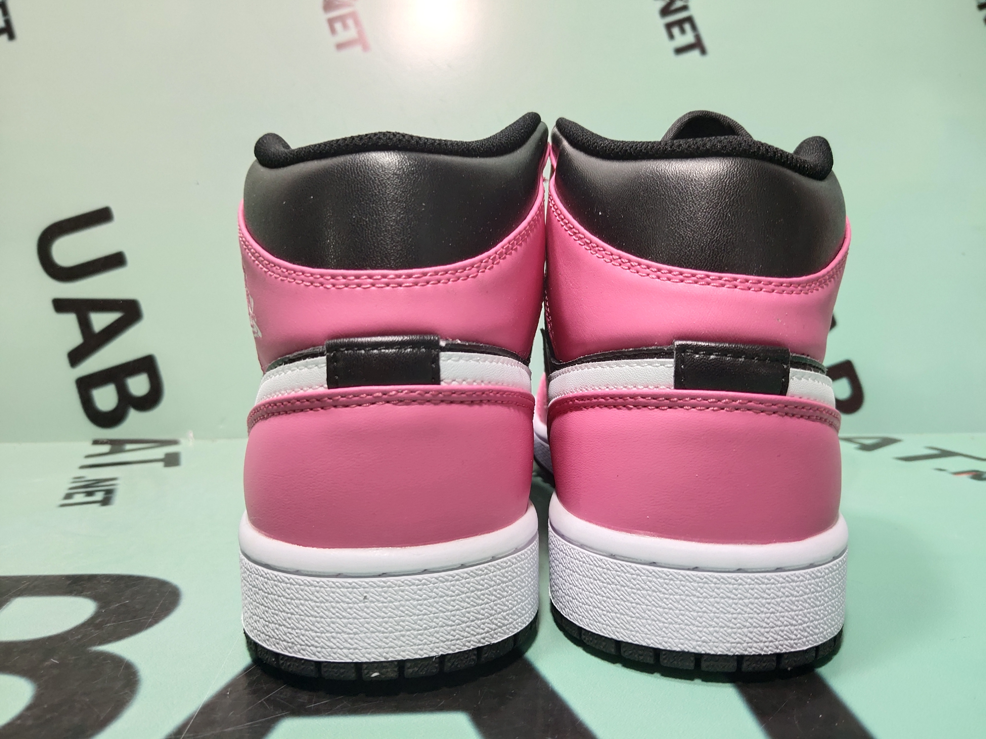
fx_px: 855
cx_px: 493
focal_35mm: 30
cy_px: 370
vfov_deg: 46.8
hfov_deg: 60.0
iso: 50
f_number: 1.79
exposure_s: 1/678
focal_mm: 4.35
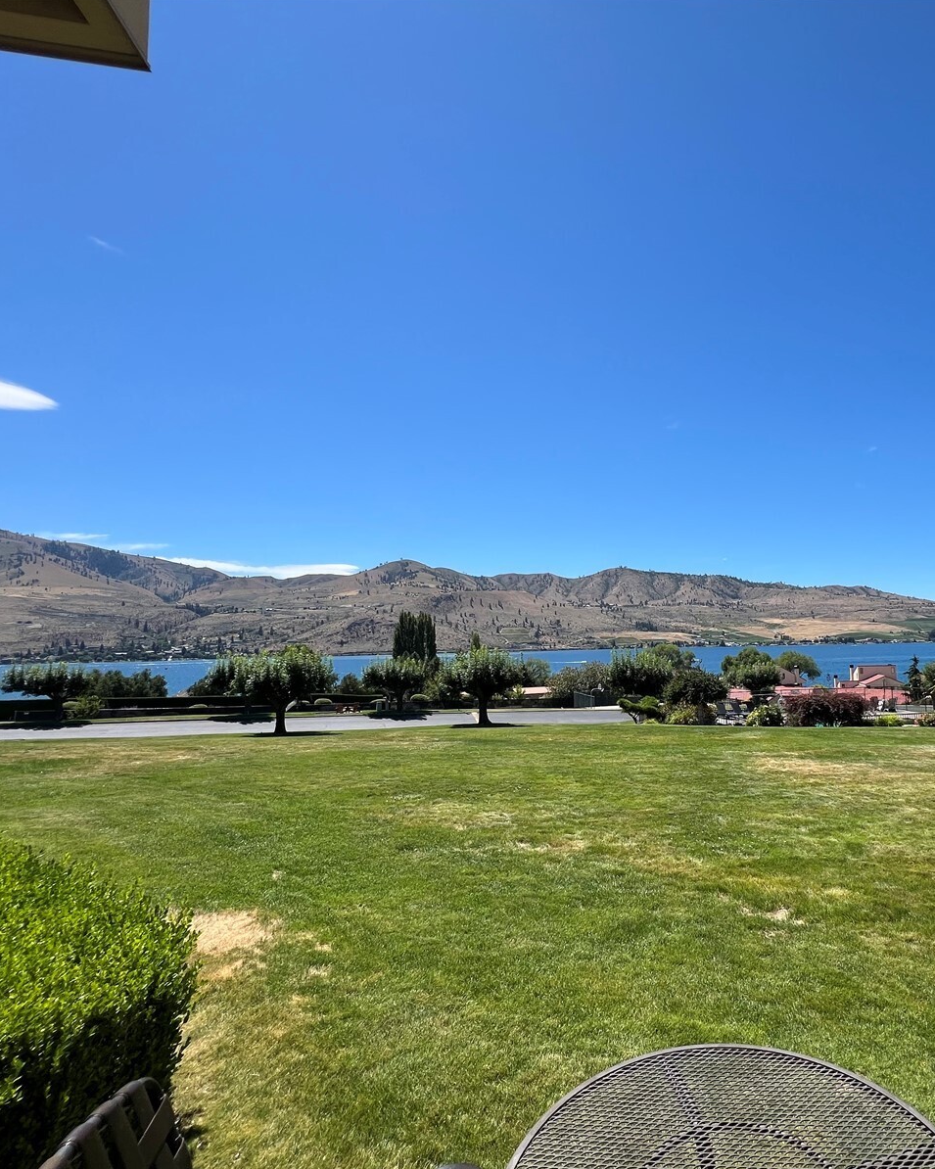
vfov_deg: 89.6
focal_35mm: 17
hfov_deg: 73.5
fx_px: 588
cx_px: 655
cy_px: 583
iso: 32
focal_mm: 1.57
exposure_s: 1/1647
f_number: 1.8
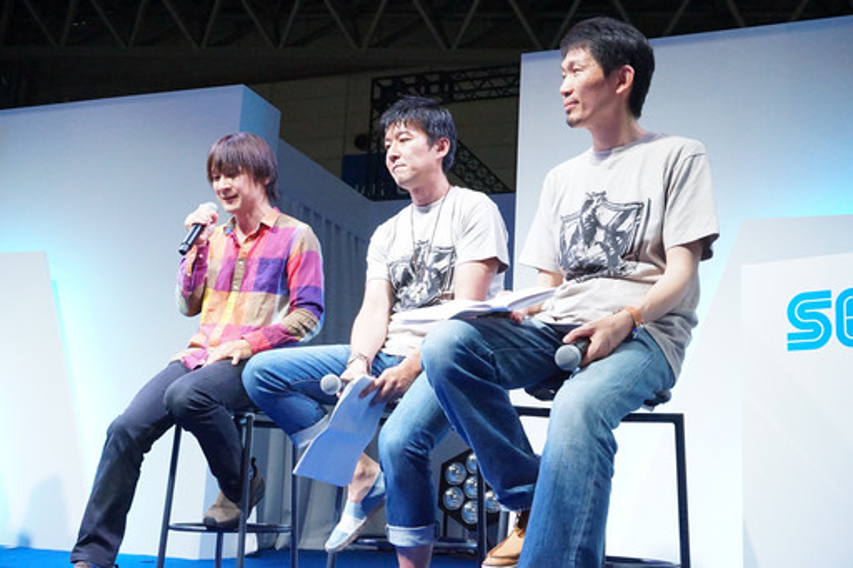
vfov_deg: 31.2
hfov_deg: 45.4
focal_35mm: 43
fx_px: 1018
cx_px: 426
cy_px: 284
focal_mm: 29
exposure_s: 1/160
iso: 5000
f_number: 8
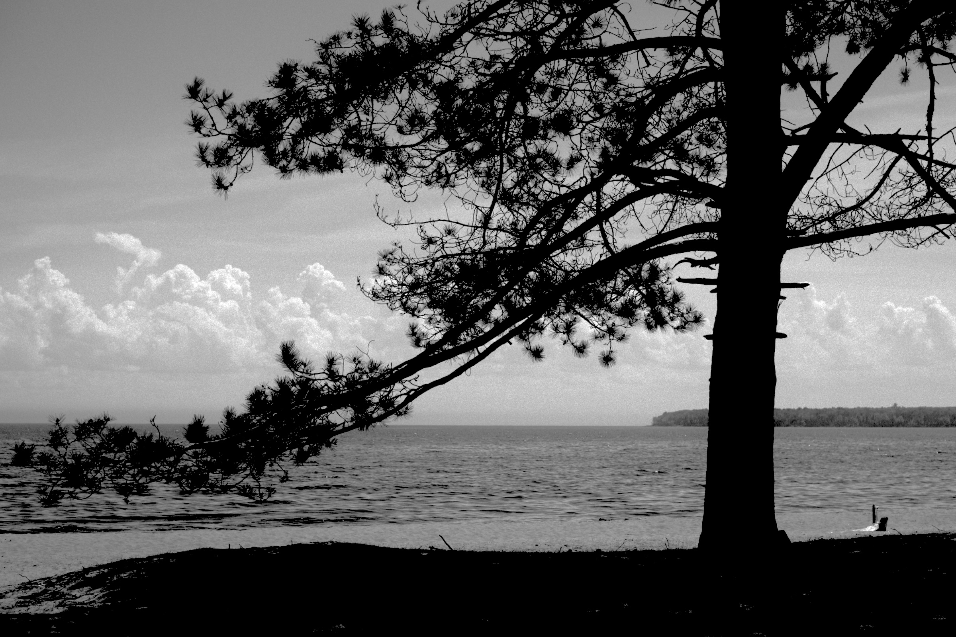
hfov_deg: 37.5
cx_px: 478
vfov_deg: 25.5
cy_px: 318
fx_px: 1407
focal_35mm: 53
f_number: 3.2
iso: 125
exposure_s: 1/2700
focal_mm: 35
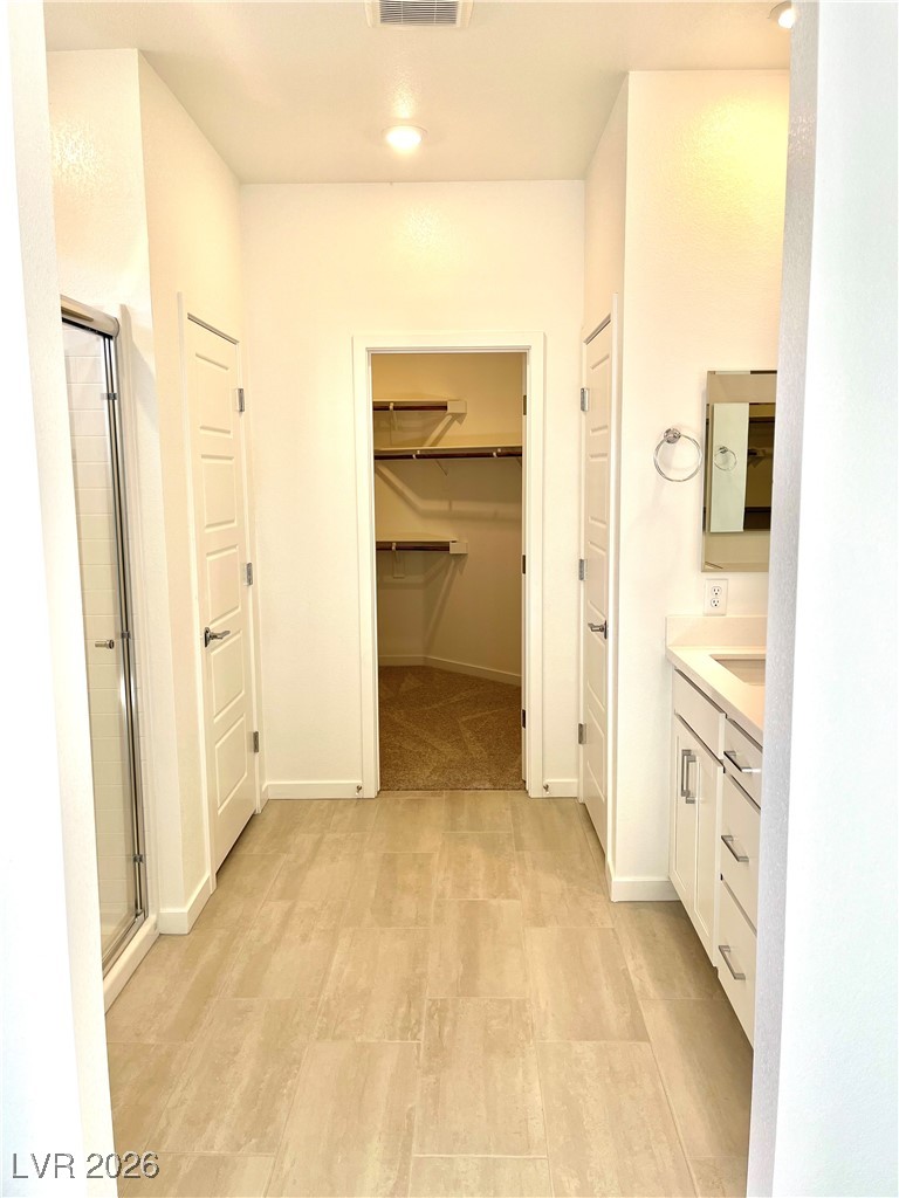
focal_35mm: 26
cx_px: 450
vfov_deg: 67.3
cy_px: 599
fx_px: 900
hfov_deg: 53.1
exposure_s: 1/120
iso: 32
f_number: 1.6
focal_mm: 5.1
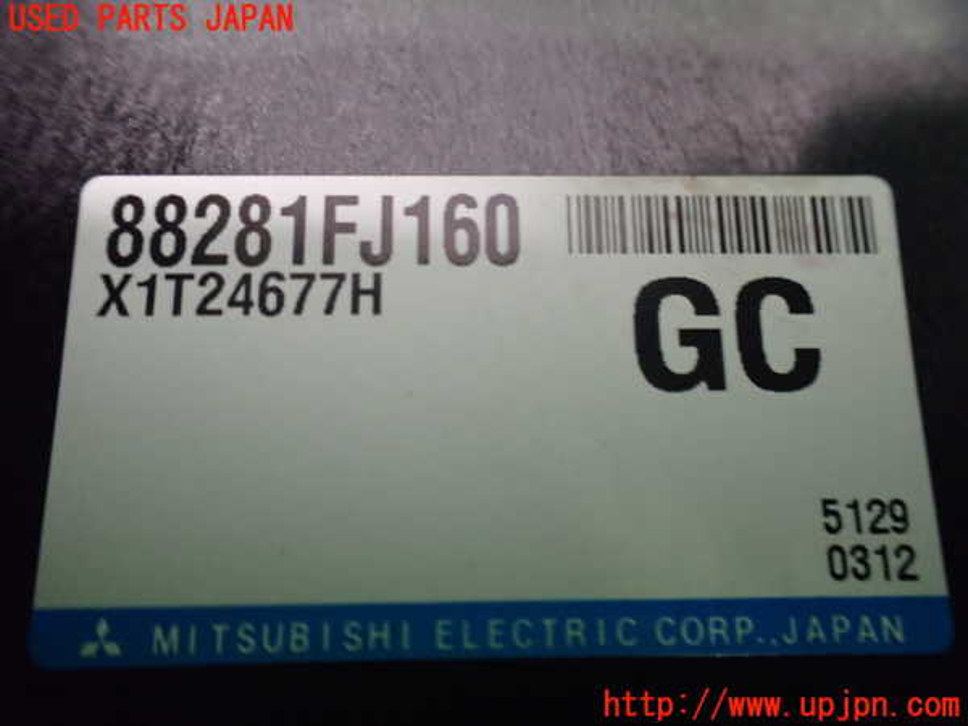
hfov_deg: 60.0
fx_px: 839
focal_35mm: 30
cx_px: 484
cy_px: 363
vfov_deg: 46.8
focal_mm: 5.4
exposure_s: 1/30
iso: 1000
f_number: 2.3
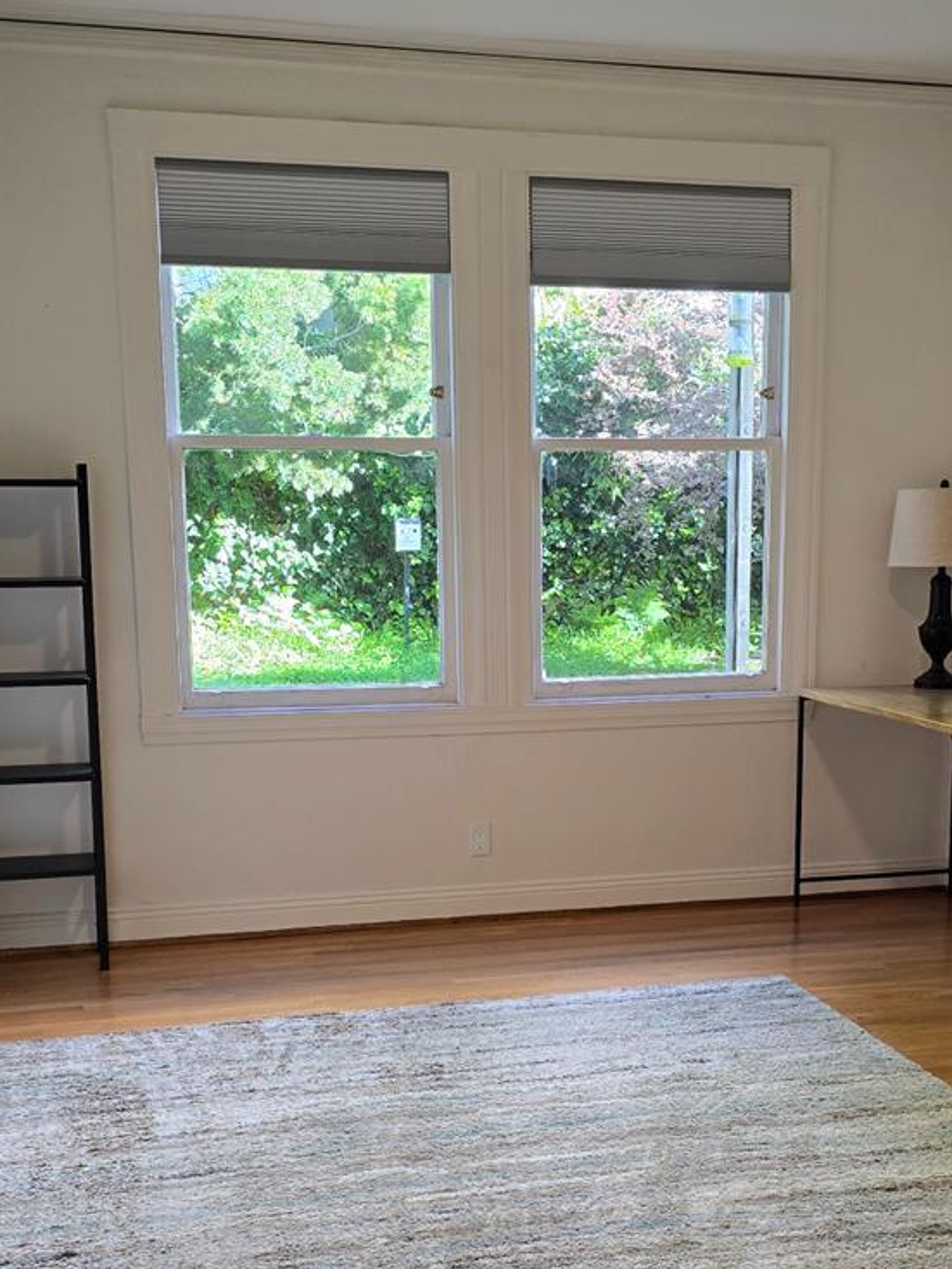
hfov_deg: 30.8
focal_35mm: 47
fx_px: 1722
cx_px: 571
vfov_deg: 40.0
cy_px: 837
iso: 100
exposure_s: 1/120
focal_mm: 6.3
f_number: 1.7
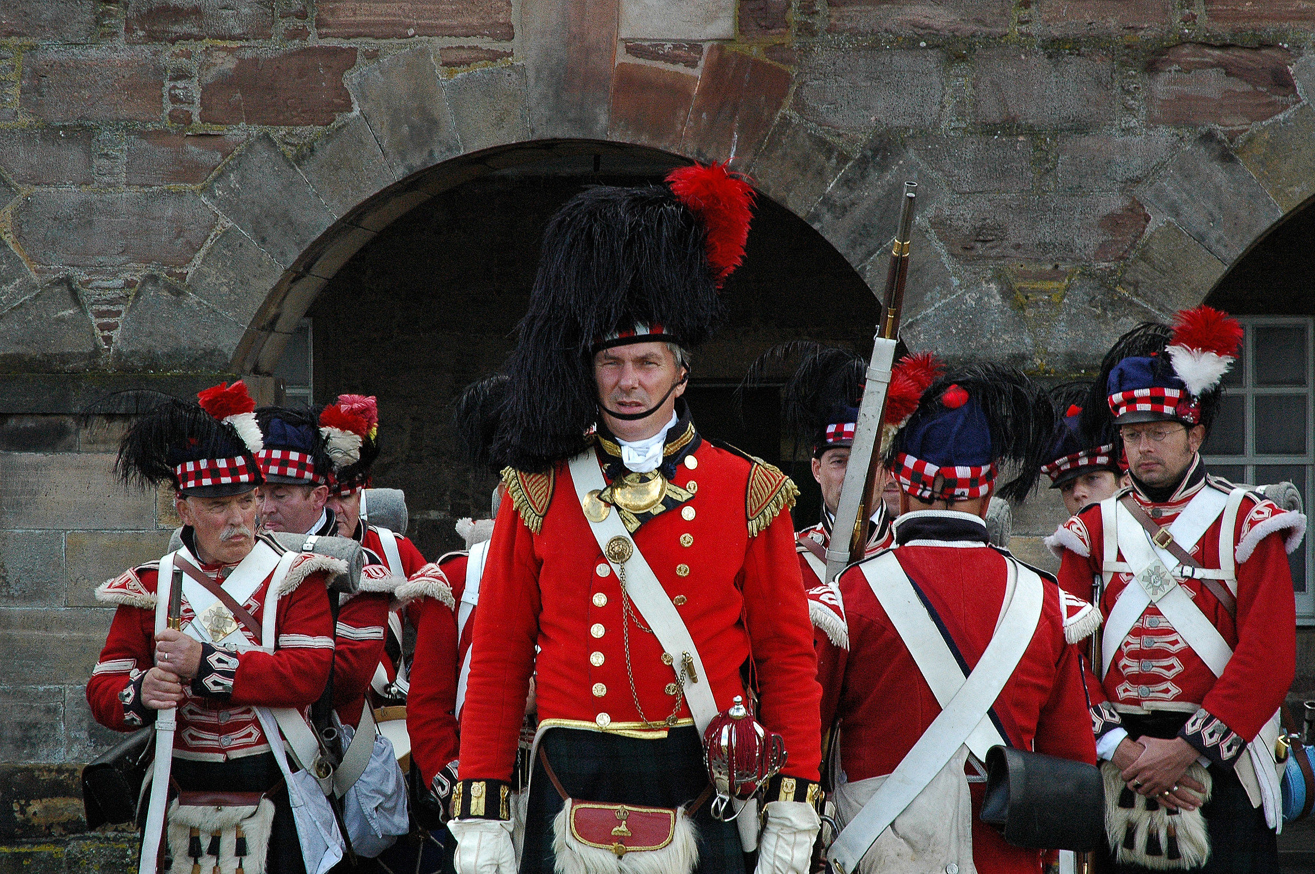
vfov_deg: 13.0
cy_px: 437
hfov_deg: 19.5
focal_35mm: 105
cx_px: 658
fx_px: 3832
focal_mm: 70
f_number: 16
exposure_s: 1/60
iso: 800
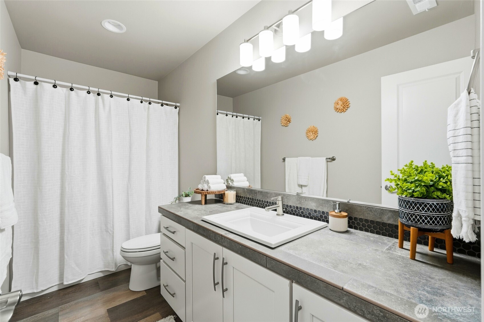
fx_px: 215
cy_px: 161
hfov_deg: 96.7
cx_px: 242
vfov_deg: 73.7
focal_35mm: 16
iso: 400
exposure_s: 1/125
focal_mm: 16
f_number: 9
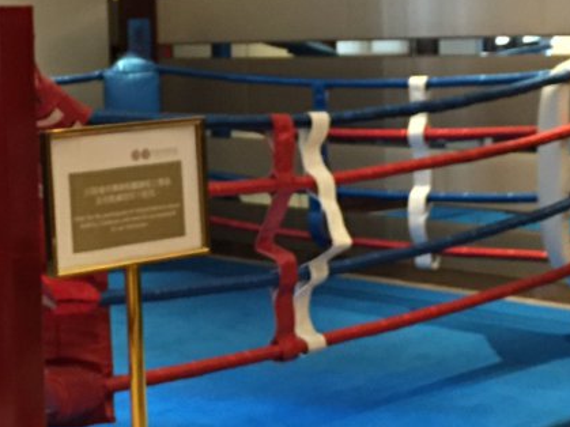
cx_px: 116
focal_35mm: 83
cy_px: 125
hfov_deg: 23.2
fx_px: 1366
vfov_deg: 17.7
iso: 250
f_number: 2.2
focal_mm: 4.15
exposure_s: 1/25
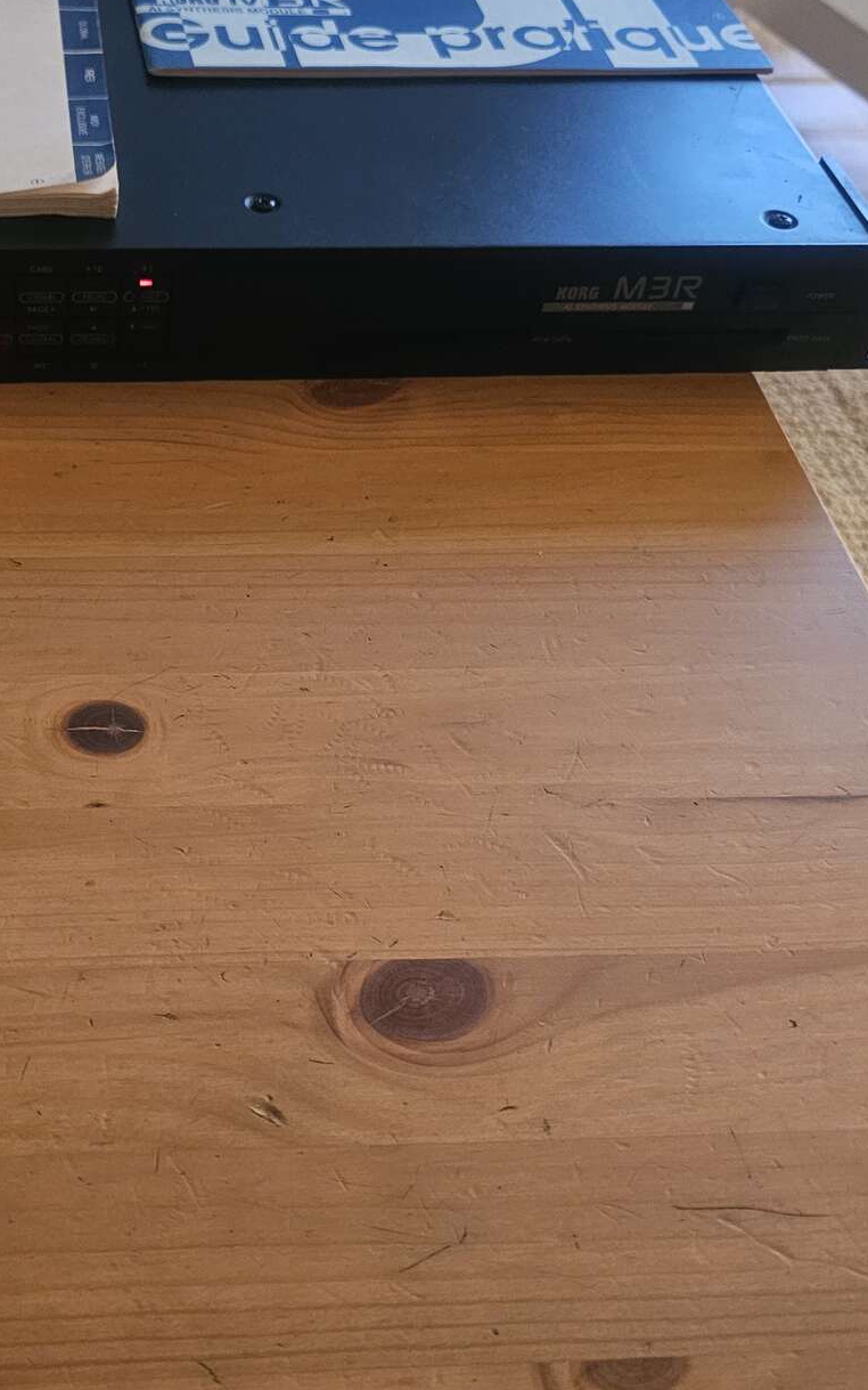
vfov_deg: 49.2
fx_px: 1514
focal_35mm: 40
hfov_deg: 30.7
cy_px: 763
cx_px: 105
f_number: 1.7
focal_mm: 6.3
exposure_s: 1/25
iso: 800
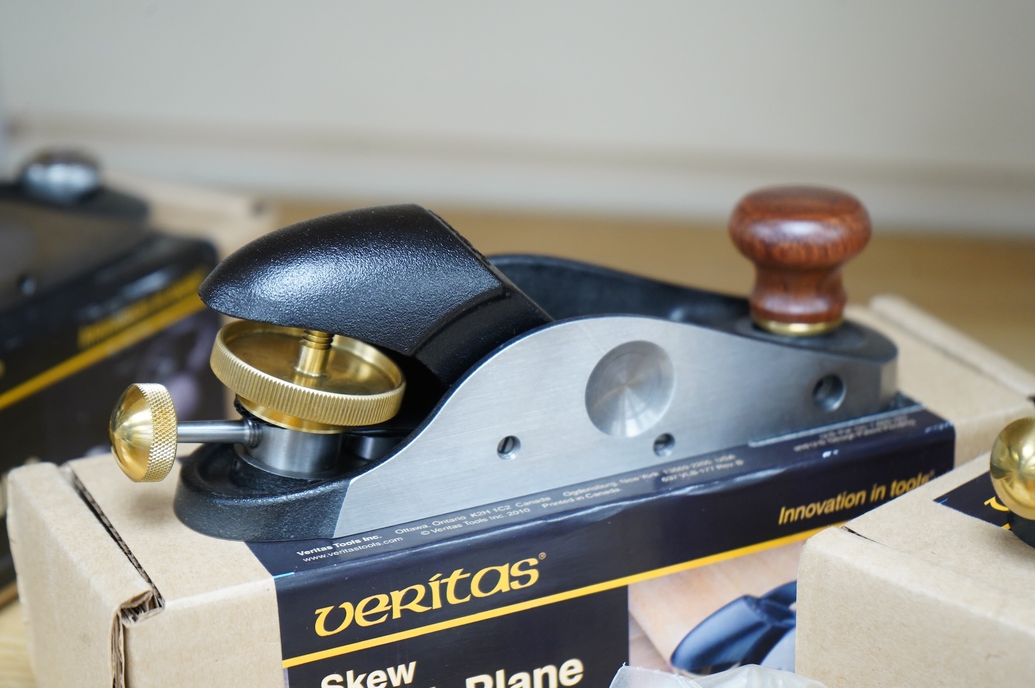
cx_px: 518
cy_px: 344
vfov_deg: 19.4
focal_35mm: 70
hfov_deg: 28.9
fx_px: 2011
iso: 2500
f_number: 5.6
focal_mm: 70
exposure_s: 1/80
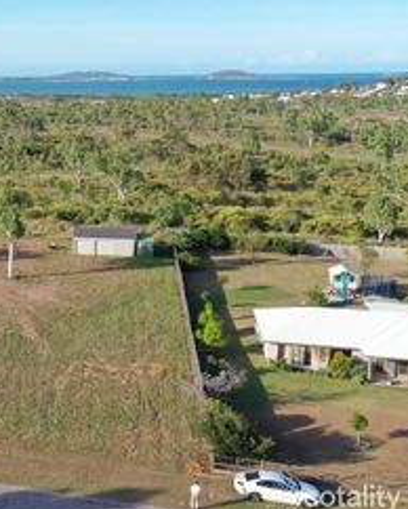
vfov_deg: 36.5
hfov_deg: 26.9
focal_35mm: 51
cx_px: -59
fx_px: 769
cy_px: 211
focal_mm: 10.26
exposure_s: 1/320
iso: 100
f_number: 5
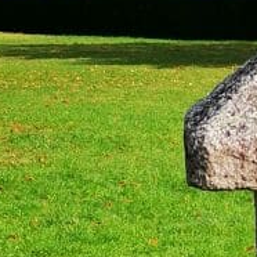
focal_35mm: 195
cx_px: 344
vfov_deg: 8.7
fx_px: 1638
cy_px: 408
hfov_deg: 8.8
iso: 50
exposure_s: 1/1727
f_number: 1.8
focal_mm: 4.75
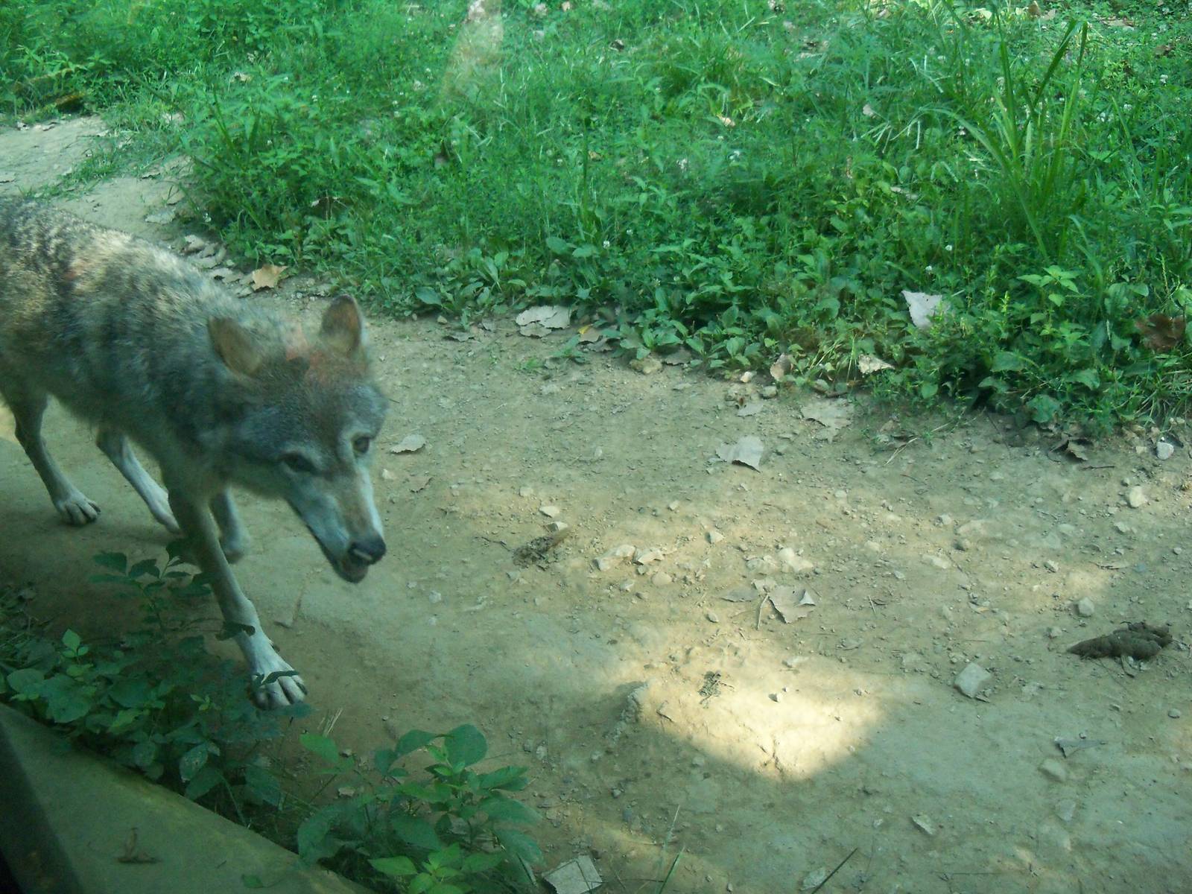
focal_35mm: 35
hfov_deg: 52.6
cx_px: 596
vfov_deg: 40.7
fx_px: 1205
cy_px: 447
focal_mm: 6.2
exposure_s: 1/250
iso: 400
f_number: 3.5
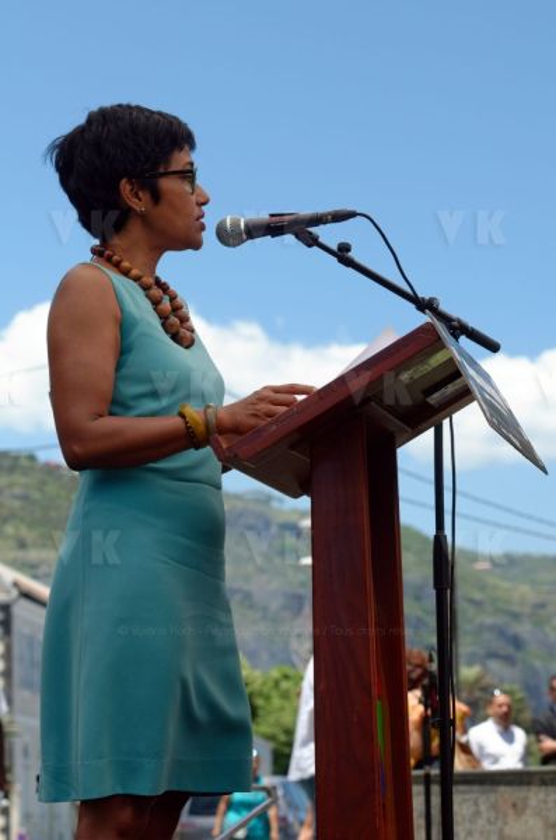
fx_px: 2445
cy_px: 420
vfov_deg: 19.5
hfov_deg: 13.0
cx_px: 278
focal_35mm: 105
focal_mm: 70
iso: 100
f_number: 5.6
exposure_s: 1/320
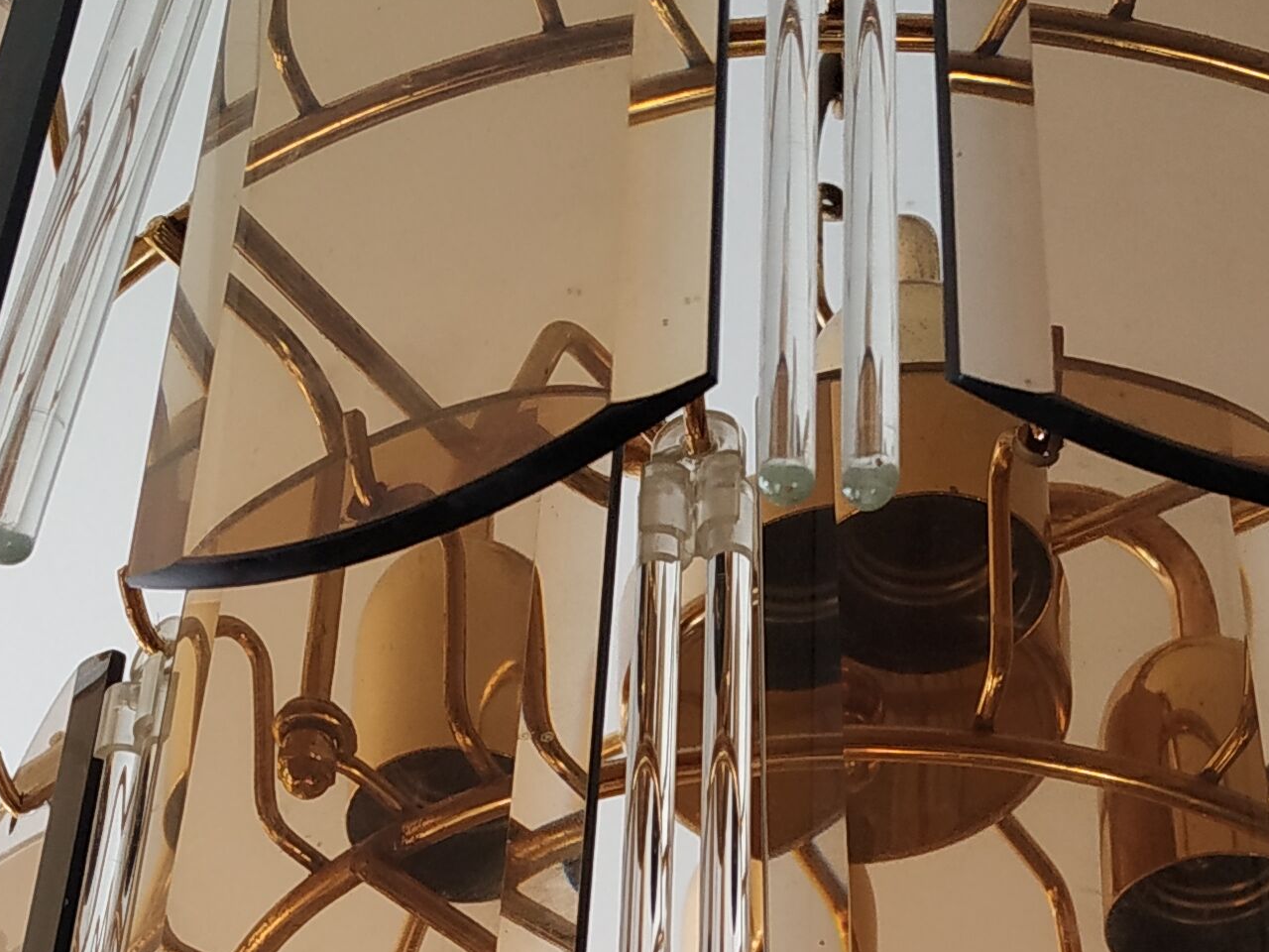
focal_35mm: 75
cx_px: 769
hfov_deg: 25.9
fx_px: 2749
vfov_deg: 18.5
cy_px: 1159
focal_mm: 3.94
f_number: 1.9
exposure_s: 1/100
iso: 250
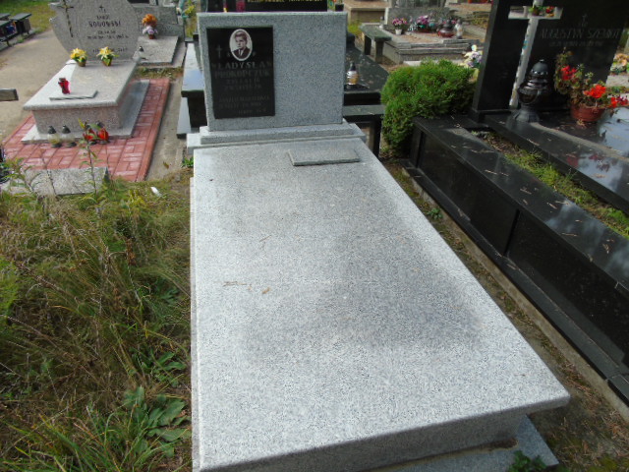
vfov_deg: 54.9
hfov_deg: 69.4
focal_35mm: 25
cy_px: 236
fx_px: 454
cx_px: 314
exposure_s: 1/320
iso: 80
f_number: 3.4
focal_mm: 4.4
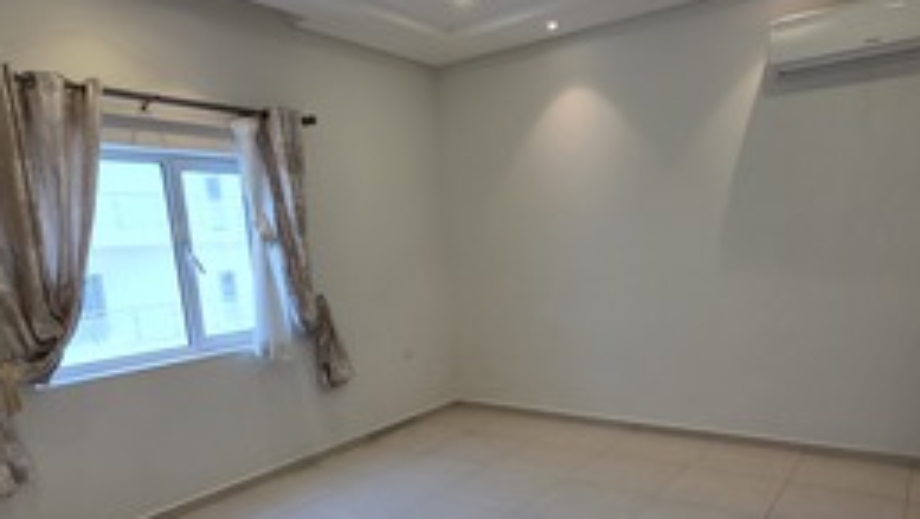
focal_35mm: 25
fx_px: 610
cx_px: 460
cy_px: 396
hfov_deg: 74.0
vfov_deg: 44.3
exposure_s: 1/100
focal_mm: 2.2
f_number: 1.9
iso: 64
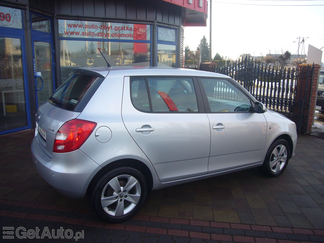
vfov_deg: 49.7
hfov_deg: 63.4
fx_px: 262
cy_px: 122
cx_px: 162
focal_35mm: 28
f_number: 2.8
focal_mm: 4.6
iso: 80
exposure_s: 1/200
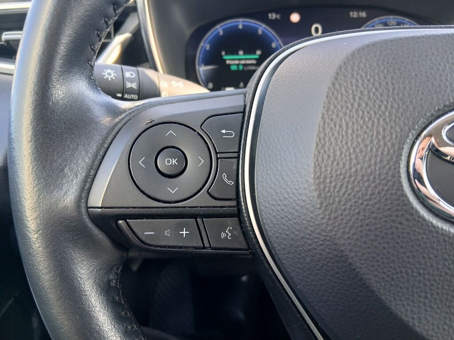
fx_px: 341
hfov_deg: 67.3
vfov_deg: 53.1
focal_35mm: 26
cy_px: 170
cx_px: 227
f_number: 1.8
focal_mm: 3.98
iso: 160
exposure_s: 1/60
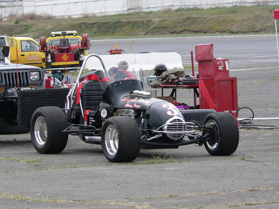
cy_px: 108
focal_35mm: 225
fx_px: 1814
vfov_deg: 6.6
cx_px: 122
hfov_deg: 8.8
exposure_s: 1/160
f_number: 4
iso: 80
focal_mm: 33.3
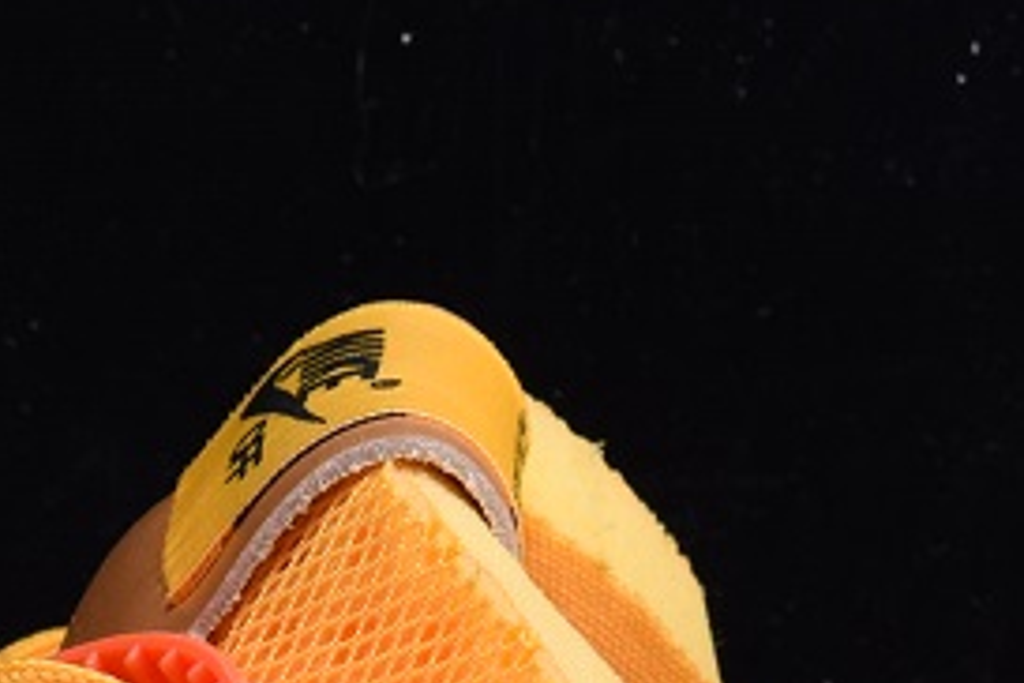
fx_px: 15017
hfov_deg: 3.9
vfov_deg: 2.6
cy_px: 1101
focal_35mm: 528
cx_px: -203
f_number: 11
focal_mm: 120
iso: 100
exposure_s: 1/160
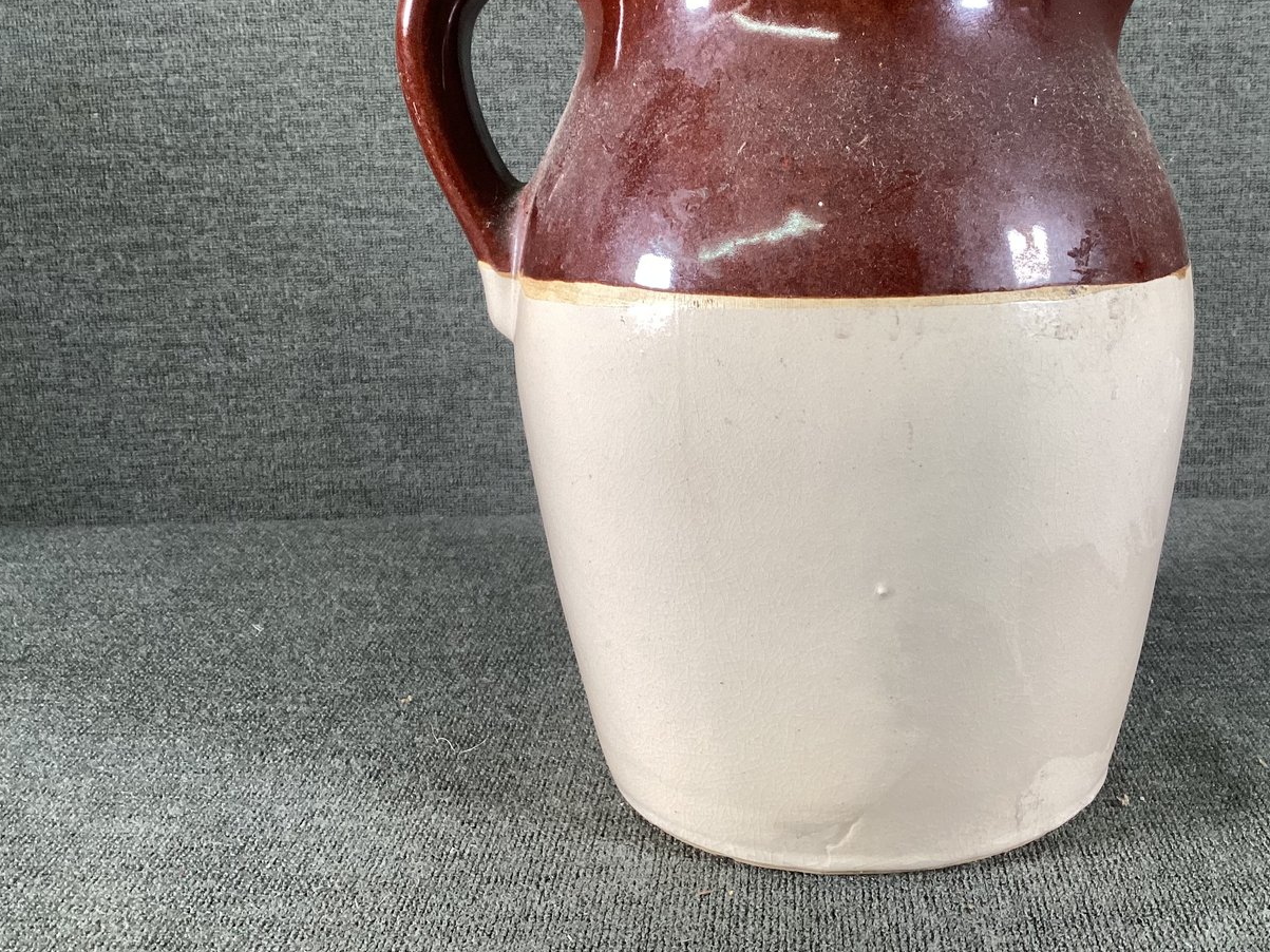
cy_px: 374
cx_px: 775
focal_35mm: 39
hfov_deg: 47.5
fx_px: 1431
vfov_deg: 36.7
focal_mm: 3.3
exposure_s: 1/60
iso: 80
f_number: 2.4
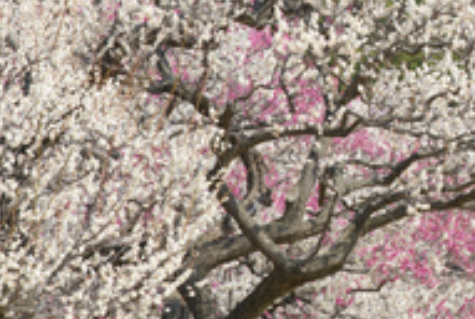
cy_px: 32
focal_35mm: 286
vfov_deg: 4.8
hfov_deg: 7.1
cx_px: 709
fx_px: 3779
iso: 100
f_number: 10
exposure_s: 1/160
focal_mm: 78
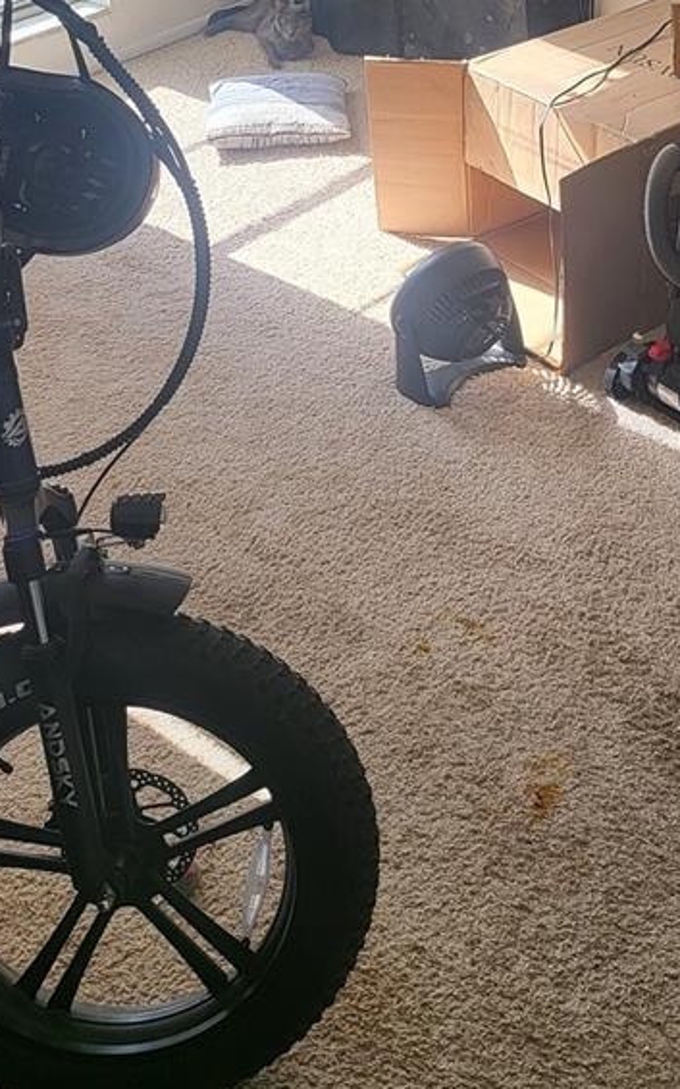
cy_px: 185
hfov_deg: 23.8
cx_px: 485
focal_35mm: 54
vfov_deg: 36.0
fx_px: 1602
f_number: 1.8
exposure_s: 1/244
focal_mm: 5
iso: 40
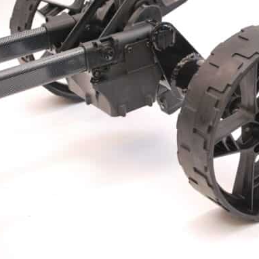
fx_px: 692
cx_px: 219
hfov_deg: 20.9
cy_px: 114
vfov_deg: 21.2
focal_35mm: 82
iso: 400
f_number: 5.3
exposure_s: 1/25
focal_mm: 35
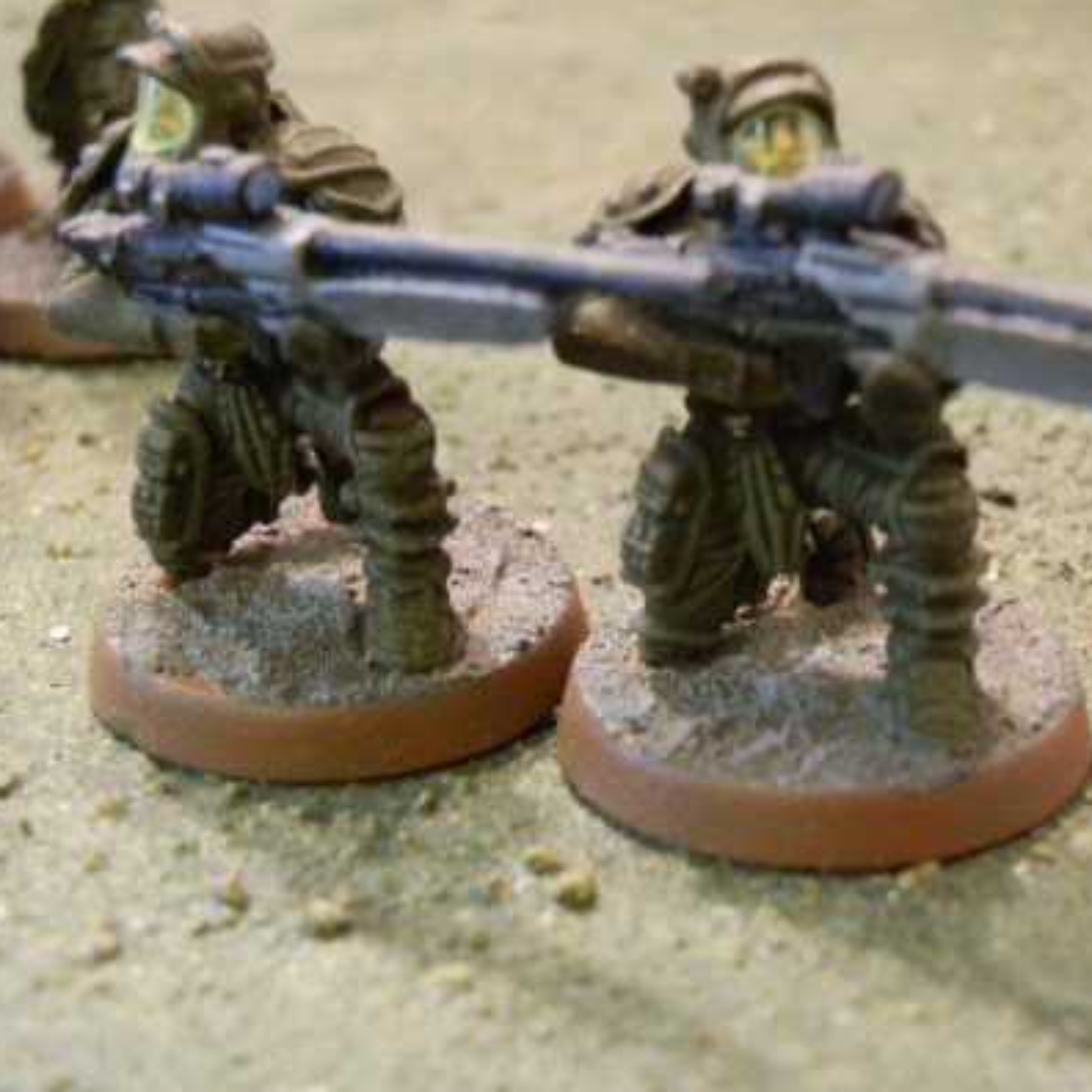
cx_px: 678
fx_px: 2605
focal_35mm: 73
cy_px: 543
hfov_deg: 23.6
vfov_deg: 23.7
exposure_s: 1/8
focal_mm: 10.99
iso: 320
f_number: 3.7
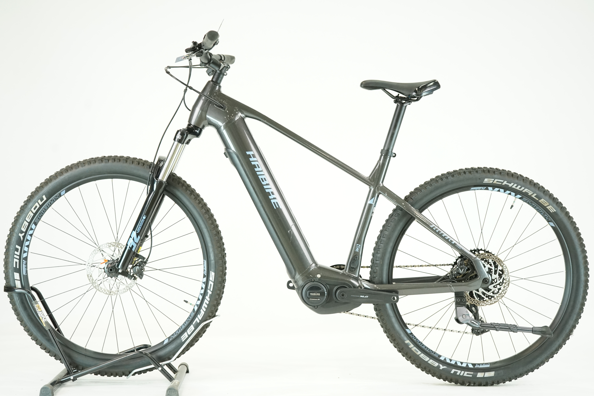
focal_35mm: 52
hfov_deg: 38.2
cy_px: 198
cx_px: 297
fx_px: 858
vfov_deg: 26.0
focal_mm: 52
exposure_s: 1/200
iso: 2500
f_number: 5
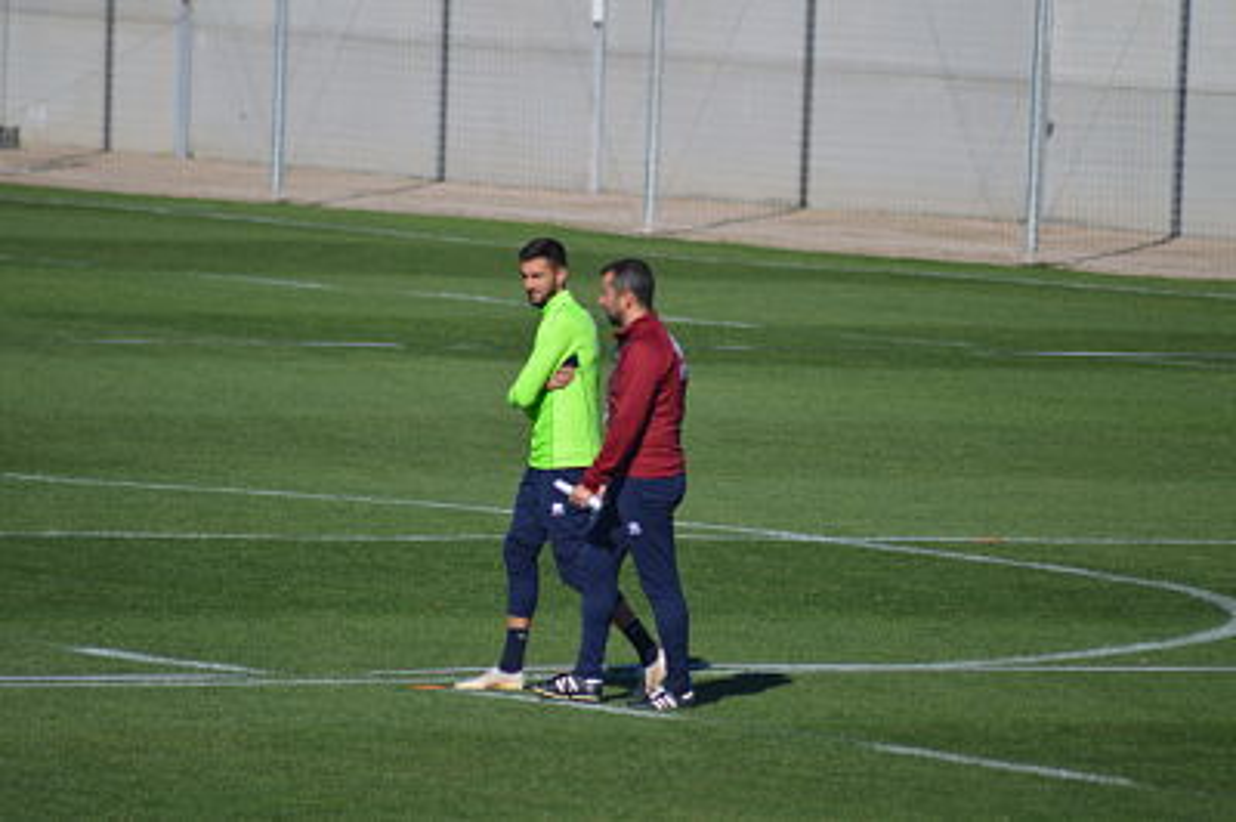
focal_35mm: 450
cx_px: 618
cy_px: 411
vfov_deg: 3.0
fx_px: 15437
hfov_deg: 4.6
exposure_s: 1/2000
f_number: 5.6
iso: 250
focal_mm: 300
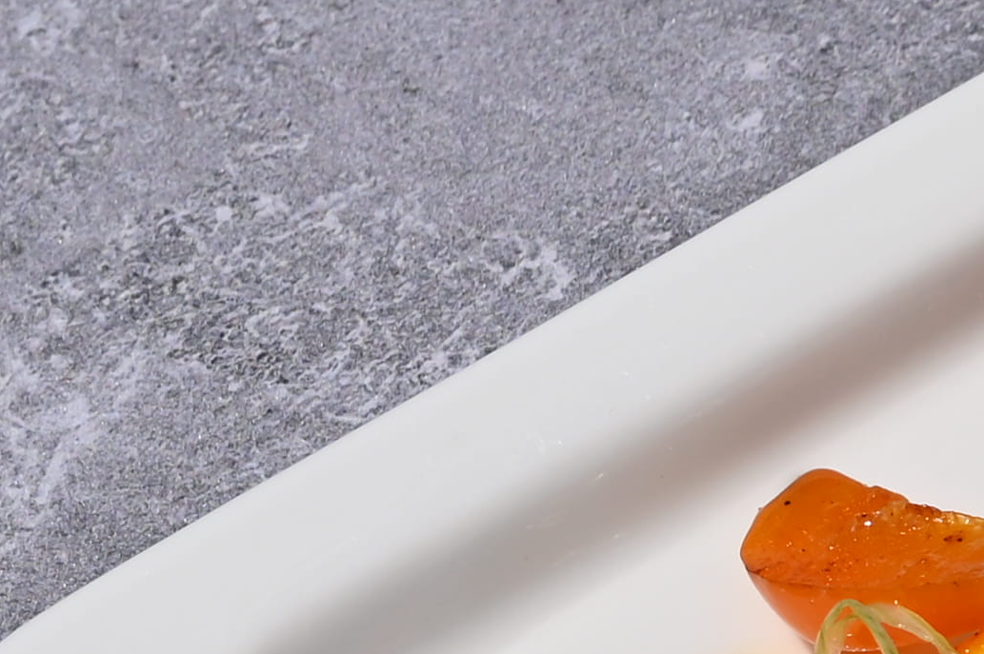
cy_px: 489
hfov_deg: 8.2
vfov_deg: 5.7
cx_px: 1990
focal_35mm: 240
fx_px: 6555
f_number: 10
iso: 100
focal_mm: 41
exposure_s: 1/800
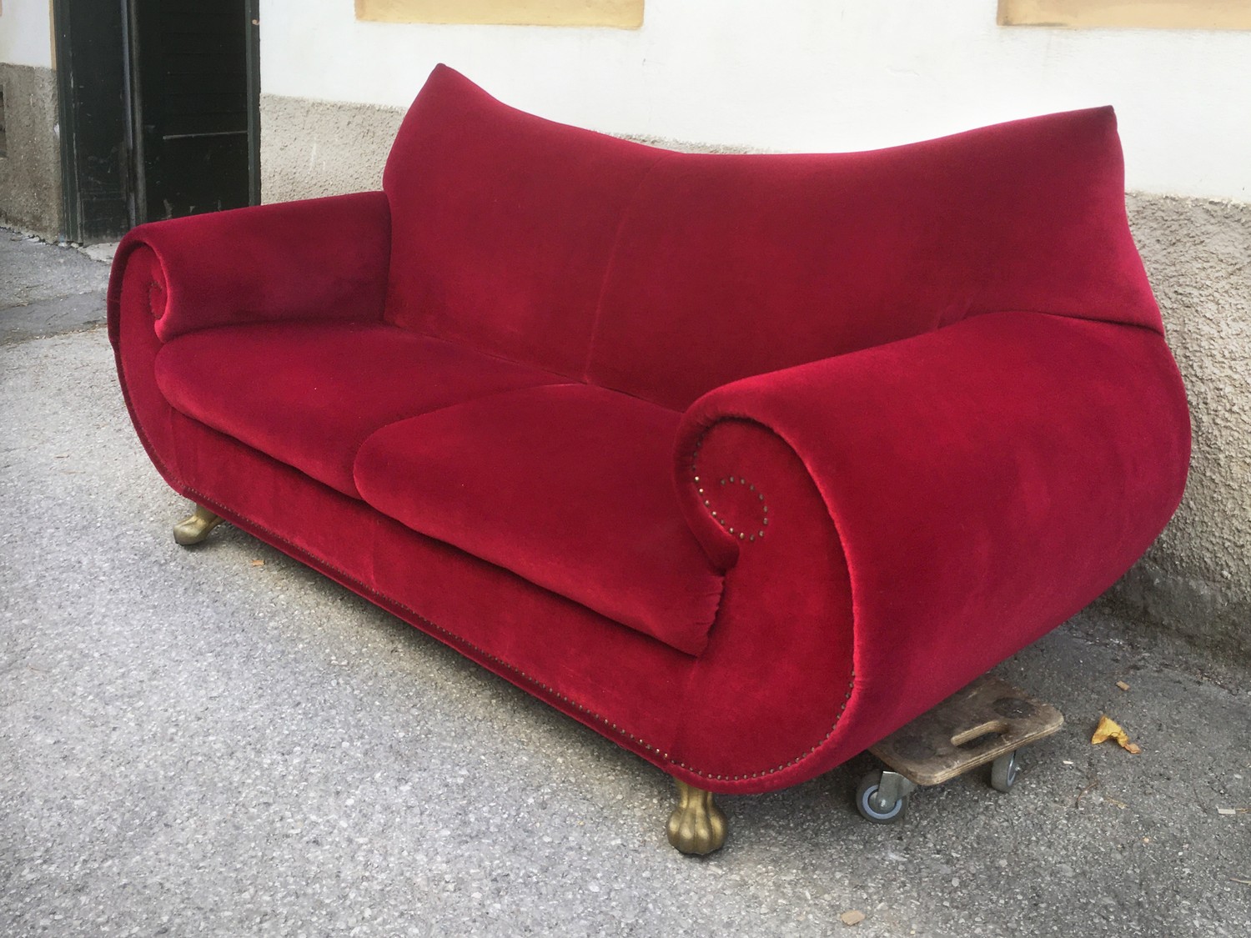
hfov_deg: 61.7
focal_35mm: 29
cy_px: 469
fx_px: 1048
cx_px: 626
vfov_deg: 48.2
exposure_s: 1/277
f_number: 2.2
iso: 25
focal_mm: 4.15
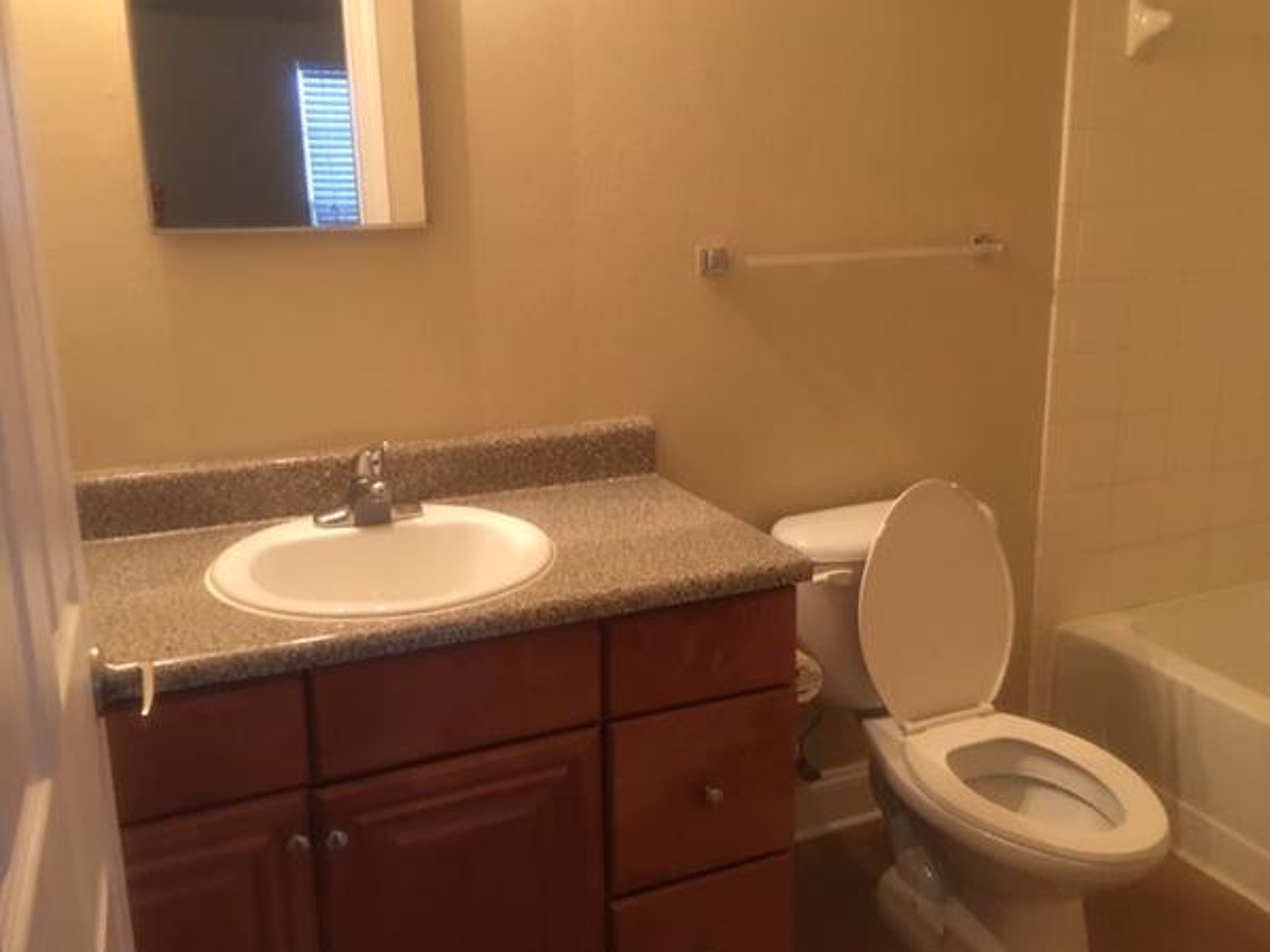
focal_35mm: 31
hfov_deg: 58.3
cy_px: 456
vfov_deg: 45.4
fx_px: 1137
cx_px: 672
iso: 80
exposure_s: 1/10
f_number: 2.2
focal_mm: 4.15
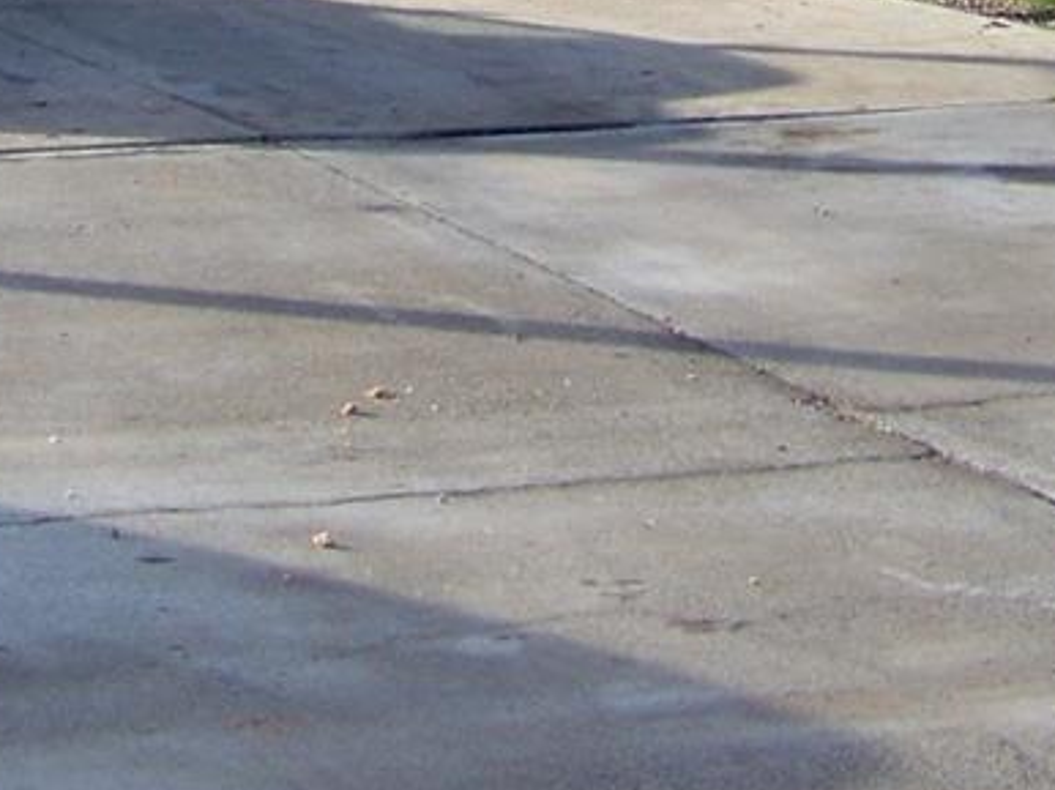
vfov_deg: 10.1
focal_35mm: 140
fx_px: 4264
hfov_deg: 14.1
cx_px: 478
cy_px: -580
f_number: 2.8
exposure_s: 1/200
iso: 64
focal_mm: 5.85
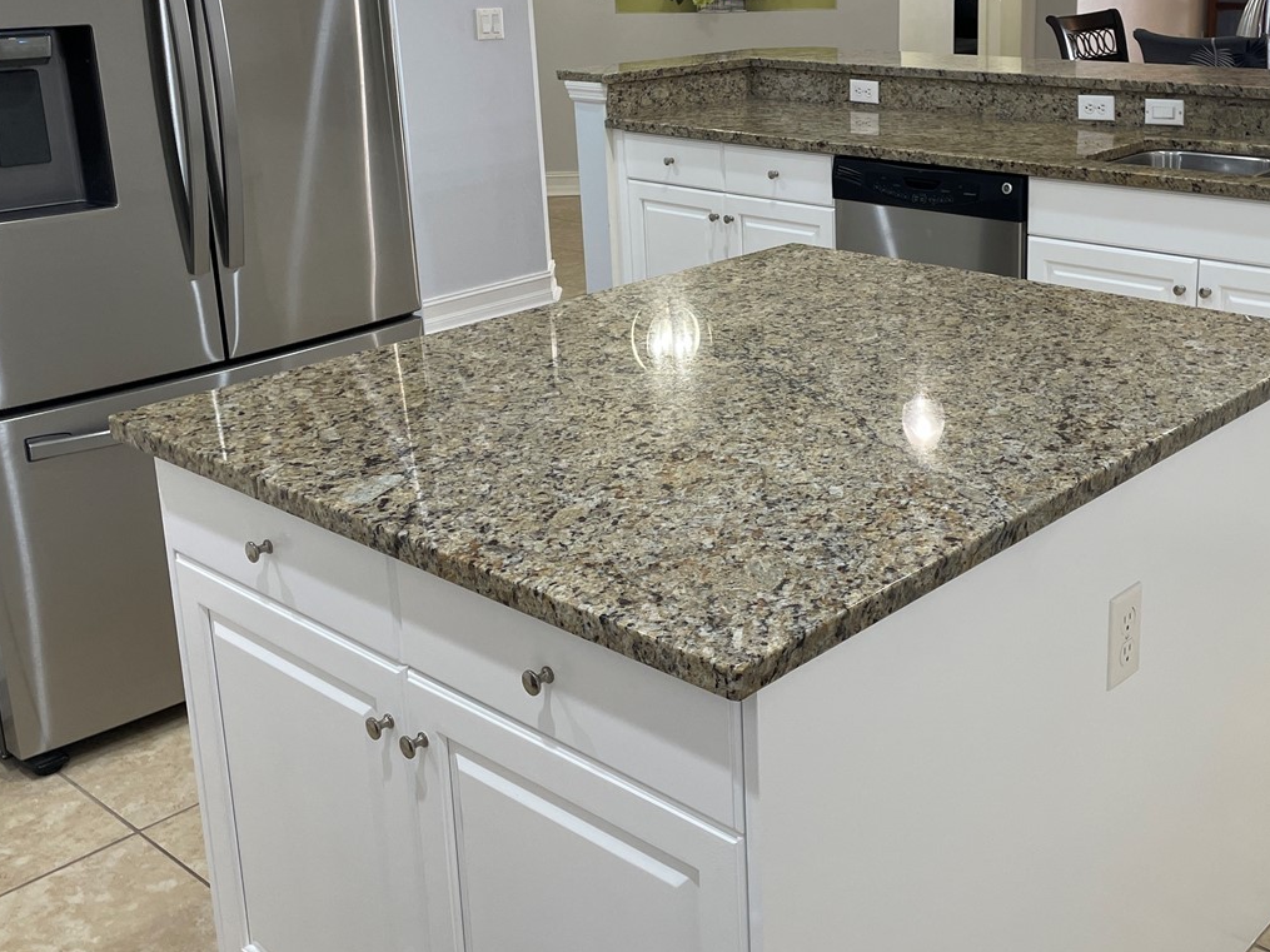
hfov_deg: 45.2
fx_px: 1504
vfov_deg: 34.9
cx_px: 823
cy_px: 334
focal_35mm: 41
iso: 80
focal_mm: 4.2
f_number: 1.6
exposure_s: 1/60
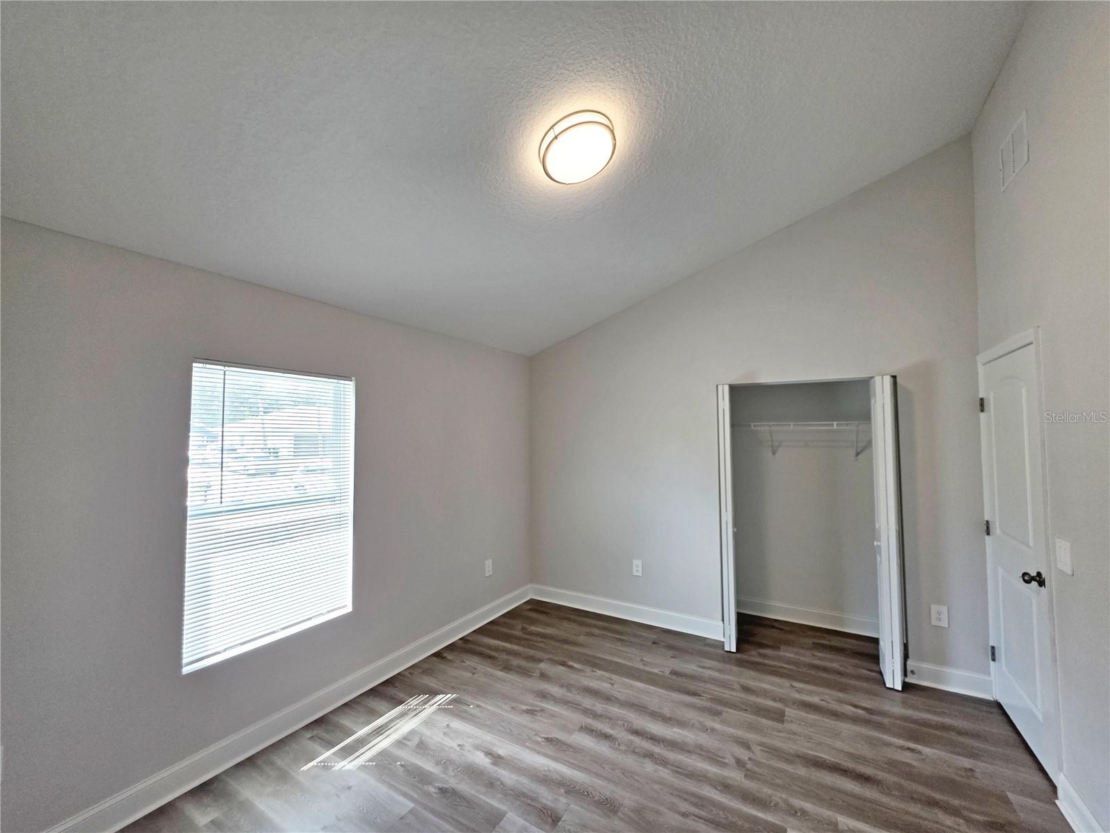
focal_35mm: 13
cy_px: 416
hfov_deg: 106.2
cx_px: 555
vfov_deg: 89.9
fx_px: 417
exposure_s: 1/120
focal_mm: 2.2
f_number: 1.9
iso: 40
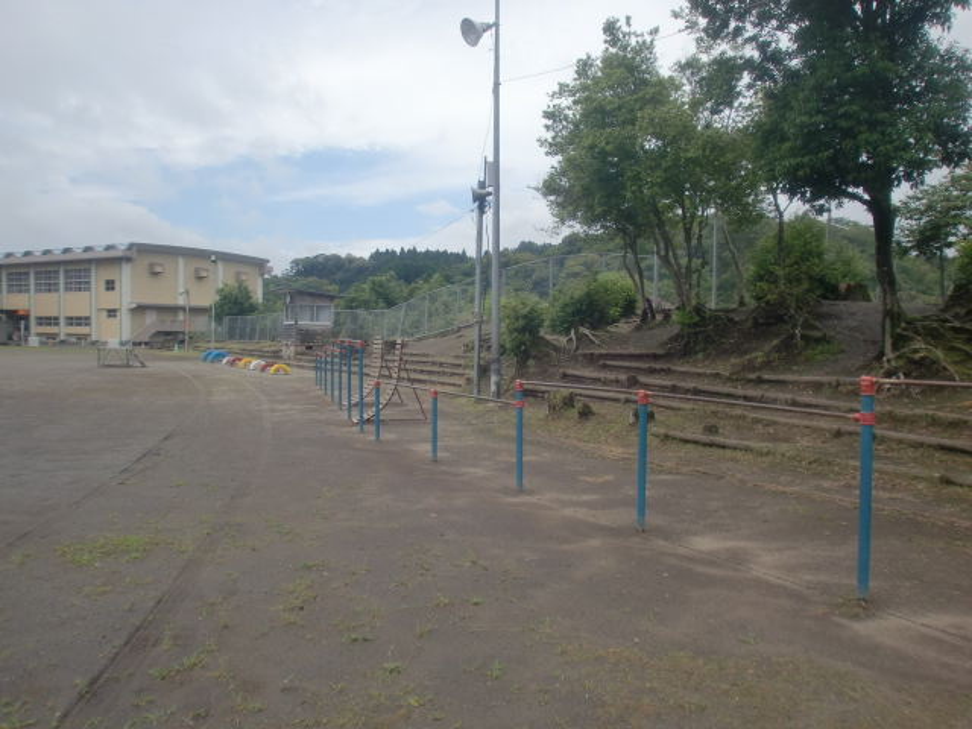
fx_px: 786
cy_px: 364
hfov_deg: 63.4
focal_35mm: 28
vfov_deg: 49.7
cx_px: 486
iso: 64
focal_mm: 4.65
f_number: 7.8
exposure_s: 1/250
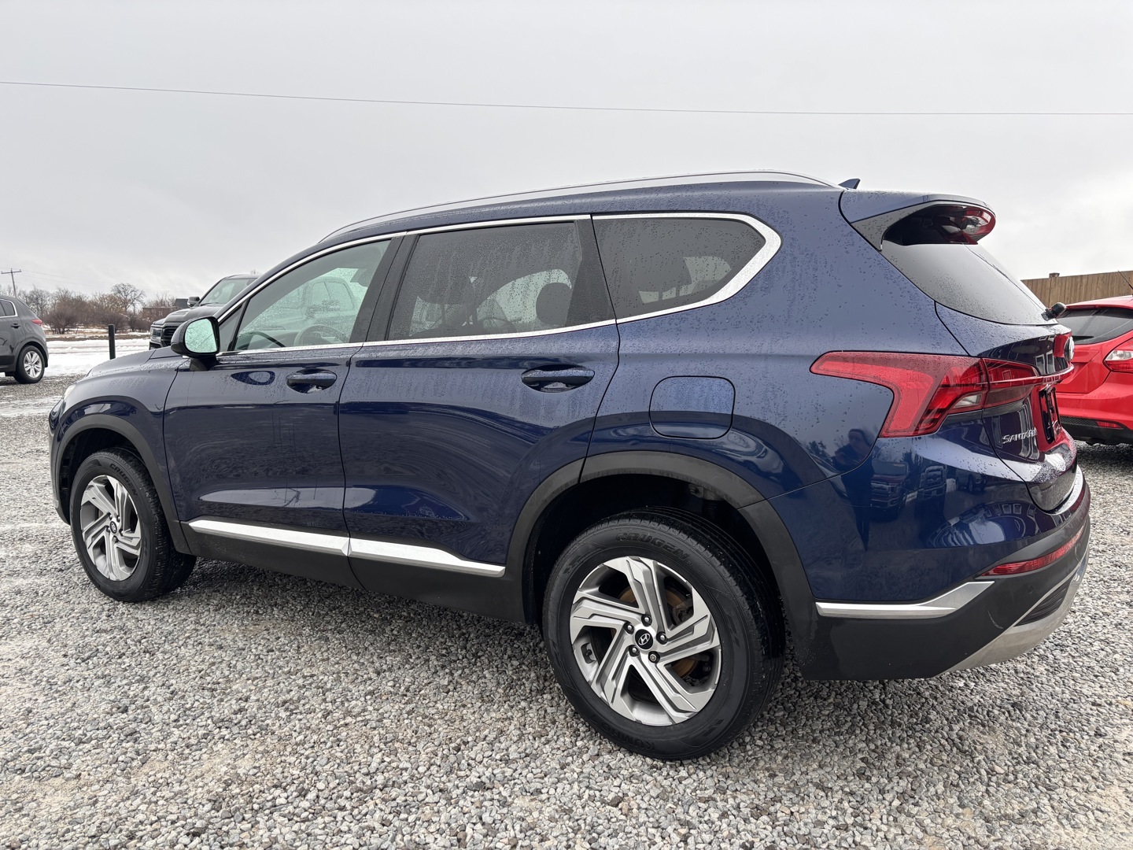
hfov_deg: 67.3
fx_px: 851
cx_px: 566
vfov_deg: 53.1
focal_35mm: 26
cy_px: 425
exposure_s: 1/341
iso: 50
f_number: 1.6
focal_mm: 5.96
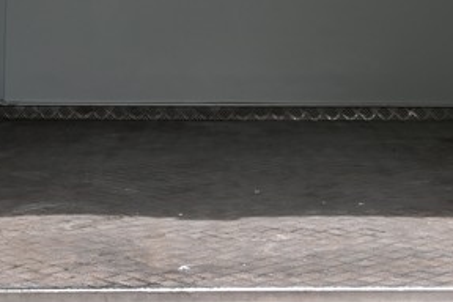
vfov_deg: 12.4
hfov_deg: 19.8
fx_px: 1296
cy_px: -208
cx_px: 250
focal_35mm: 103
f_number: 6.7
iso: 200
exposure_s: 1/750
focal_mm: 27
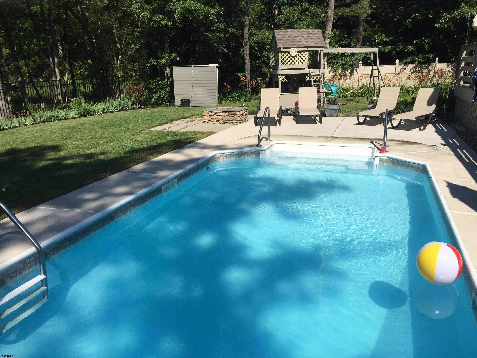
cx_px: 238
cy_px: 179
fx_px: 400
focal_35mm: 29
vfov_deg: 48.2
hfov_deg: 61.7
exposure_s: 1/3049
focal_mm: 4.15
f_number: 2.2
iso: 32
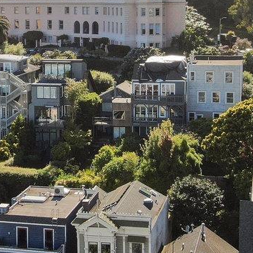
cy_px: 61
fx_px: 819
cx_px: 21
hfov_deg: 17.3
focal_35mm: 99
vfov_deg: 17.5
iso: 100
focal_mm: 5.69
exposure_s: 1/200
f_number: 3.2
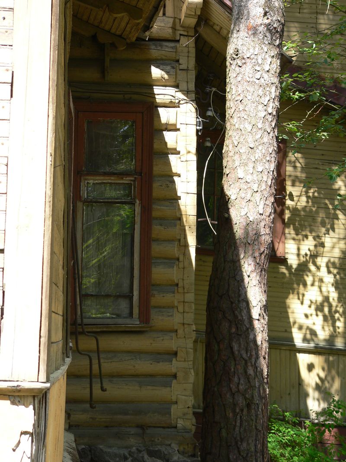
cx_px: 173
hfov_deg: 14.2
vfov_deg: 18.9
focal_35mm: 104
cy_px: 231
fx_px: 1385
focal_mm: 17.2
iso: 80
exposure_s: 1/125
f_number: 3.7
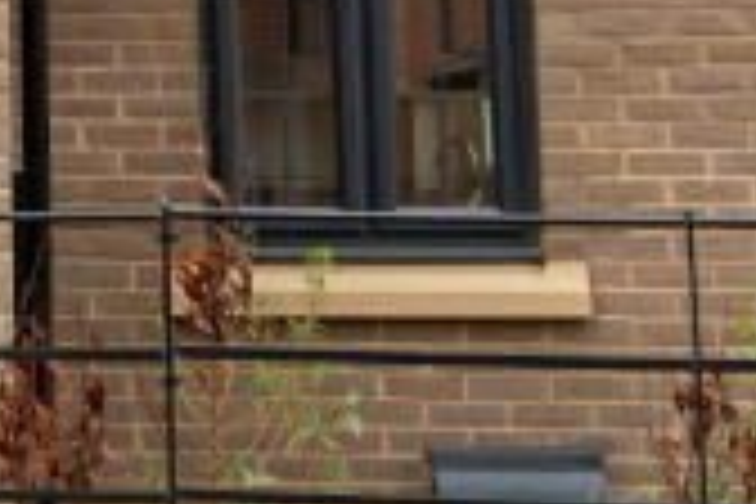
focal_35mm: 198
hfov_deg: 9.9
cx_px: -576
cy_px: -578
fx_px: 4159
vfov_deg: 6.7
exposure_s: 1/80
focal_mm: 32.5
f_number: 8
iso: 400
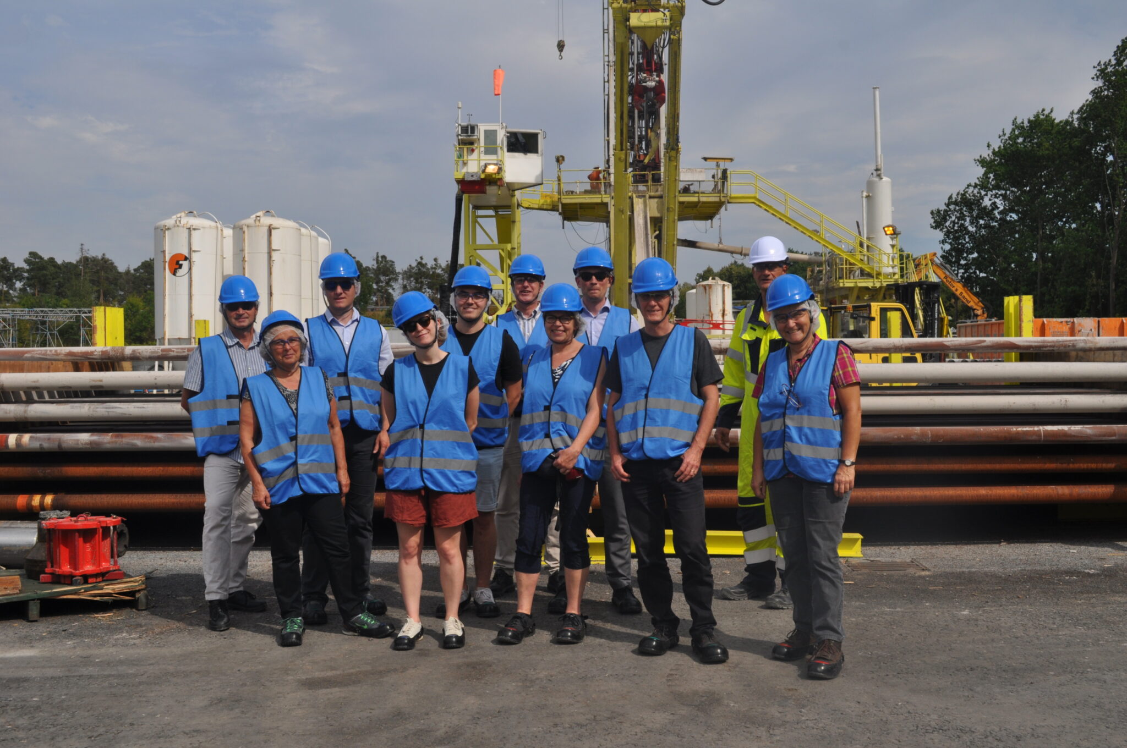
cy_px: 374
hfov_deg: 49.6
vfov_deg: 34.1
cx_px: 564
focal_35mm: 39
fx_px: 1219
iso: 200
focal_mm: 26
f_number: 10
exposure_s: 1/400
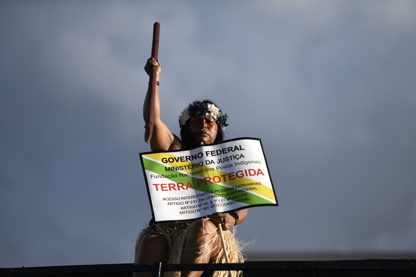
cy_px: 138
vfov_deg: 7.4
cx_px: 208
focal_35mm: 185
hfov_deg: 11.1
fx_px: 2138
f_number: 2.8
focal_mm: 185
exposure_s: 1/8000
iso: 250
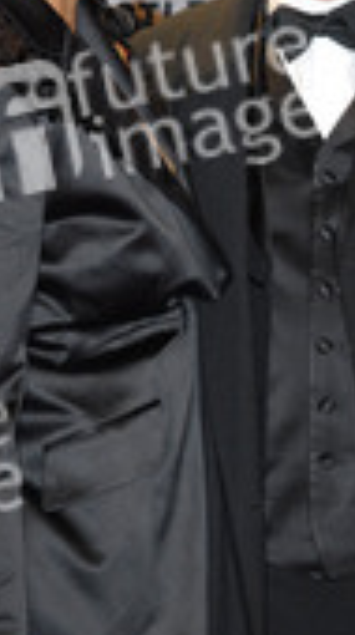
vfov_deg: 10.6
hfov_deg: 5.9
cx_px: 243
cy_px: 303
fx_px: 3435
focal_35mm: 204
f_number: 5.6
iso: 800
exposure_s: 1/125
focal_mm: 55
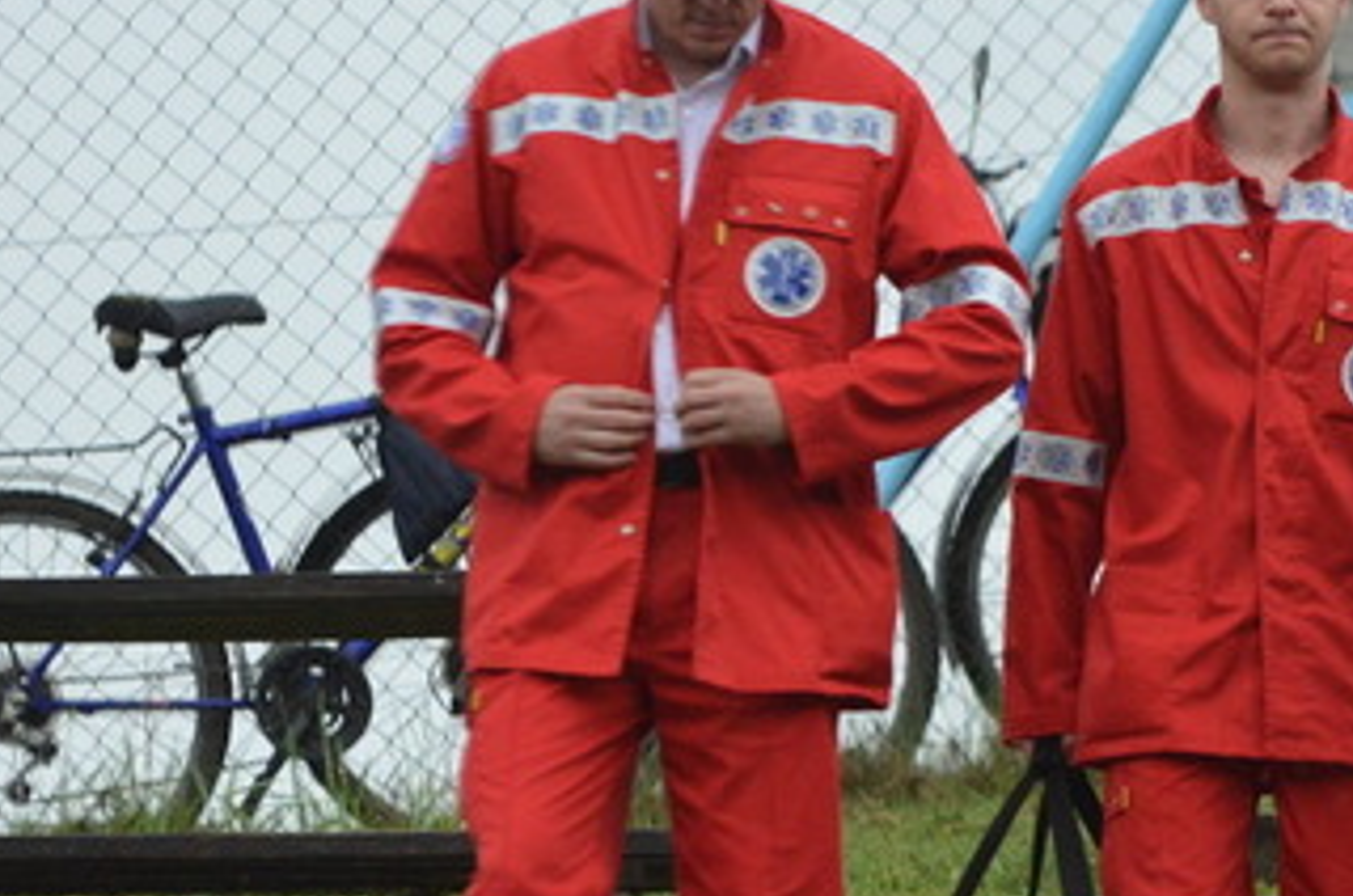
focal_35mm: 616
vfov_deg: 2.2
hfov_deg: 3.4
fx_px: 23109
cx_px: 1209
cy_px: 630
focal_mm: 185
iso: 1600
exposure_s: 1/800
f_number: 3.5
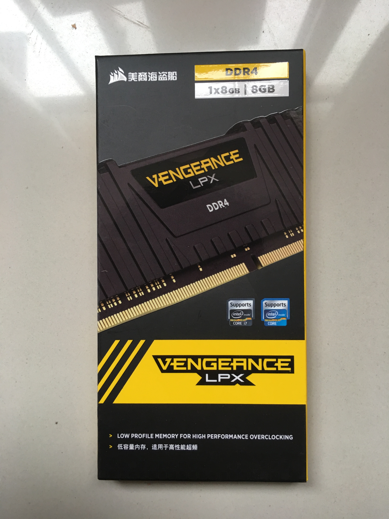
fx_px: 435
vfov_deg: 61.7
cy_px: 260
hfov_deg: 48.2
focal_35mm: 29
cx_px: 194
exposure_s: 1/17
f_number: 2.2
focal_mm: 4.15
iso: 50
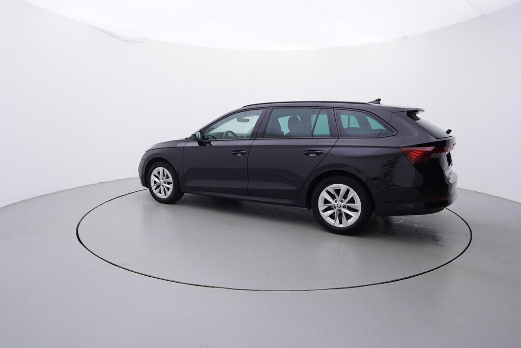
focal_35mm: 22
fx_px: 326
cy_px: 174
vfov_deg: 56.2
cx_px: 260
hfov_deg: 77.3
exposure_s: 1/80
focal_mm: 15
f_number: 5
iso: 200
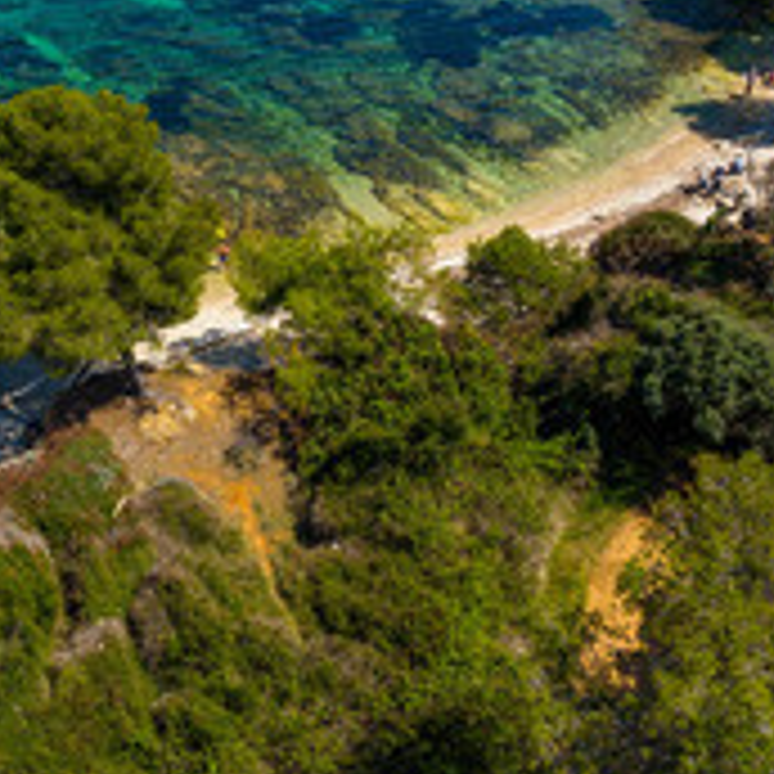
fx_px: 1164
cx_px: 171
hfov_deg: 35.8
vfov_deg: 36.8
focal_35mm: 46
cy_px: 356
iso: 200
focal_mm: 12.3
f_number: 6.3
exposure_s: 1/1000
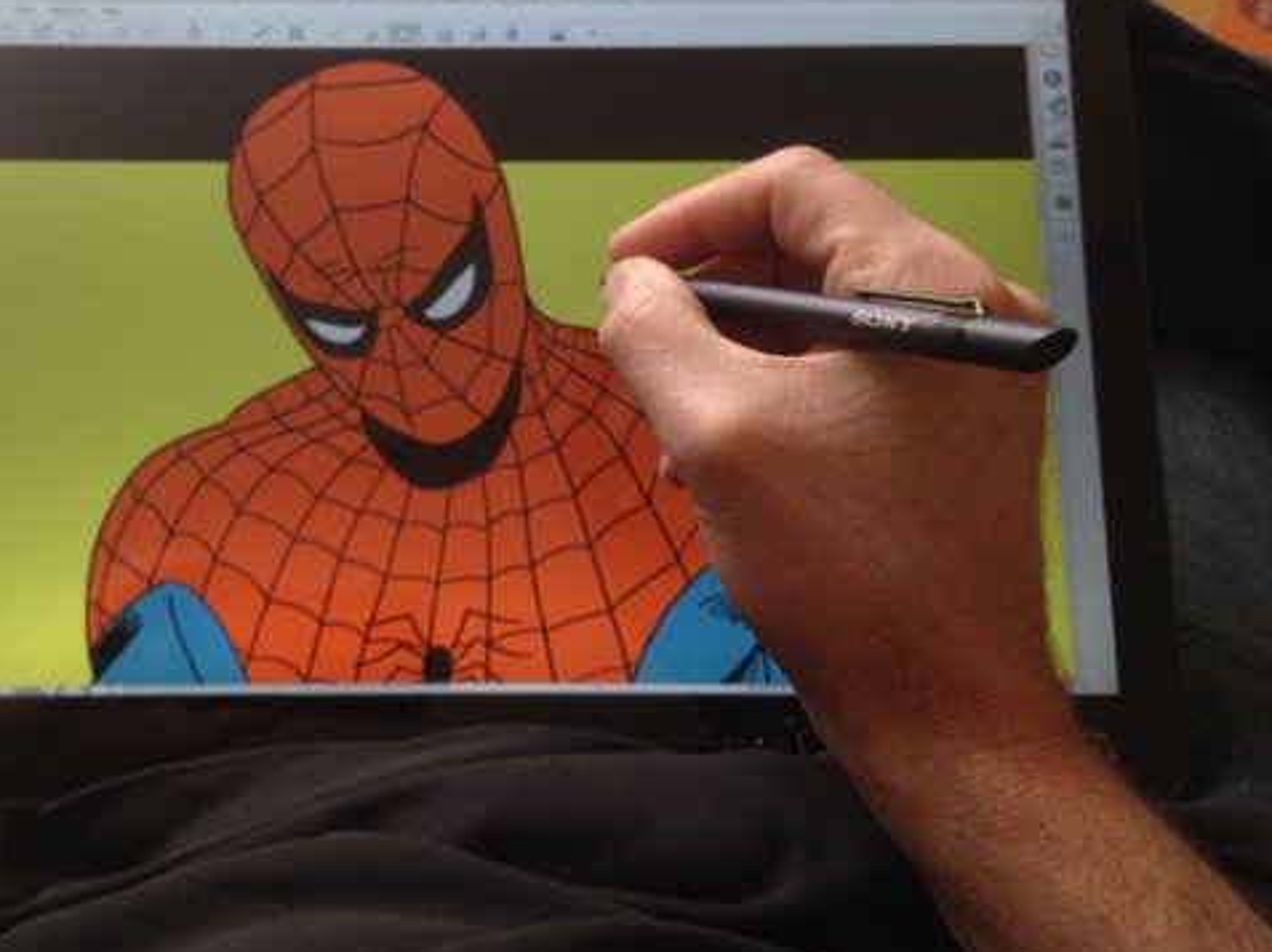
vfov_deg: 30.7
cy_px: 371
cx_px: 421
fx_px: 1726
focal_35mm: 47
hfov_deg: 40.0
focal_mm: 4.28
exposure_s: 1/20
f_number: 2.4
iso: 125
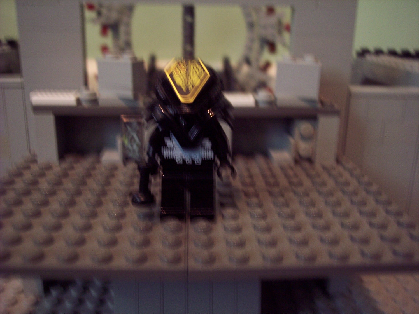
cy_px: 157
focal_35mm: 39
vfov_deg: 36.8
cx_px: 210
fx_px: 472
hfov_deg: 47.9
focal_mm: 8
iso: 200
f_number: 3.4
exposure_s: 1/4
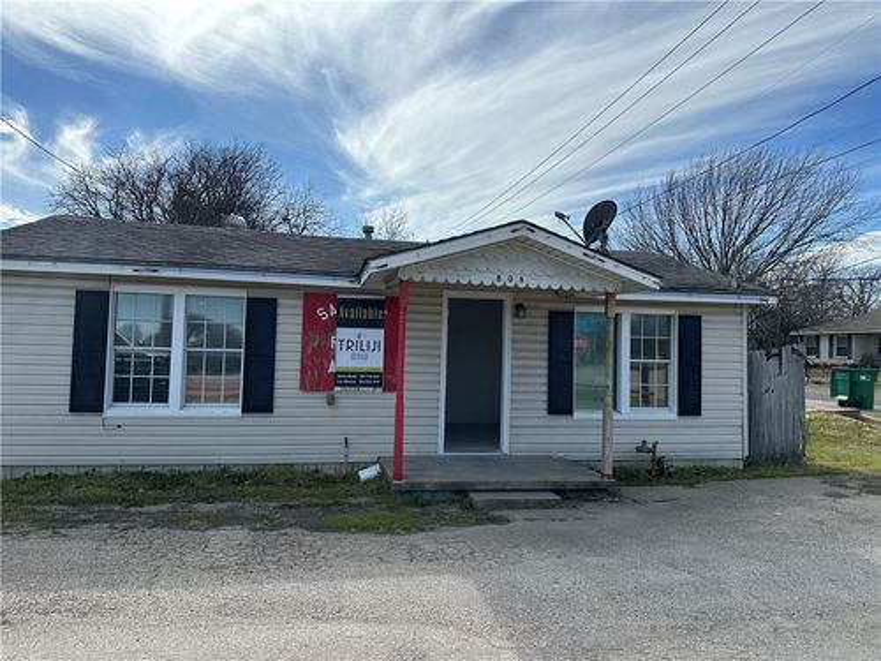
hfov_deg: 71.6
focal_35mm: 24
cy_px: 330
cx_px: 440
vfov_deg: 56.8
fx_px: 611
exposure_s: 1/6211
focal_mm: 6.86
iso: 80
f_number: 1.78
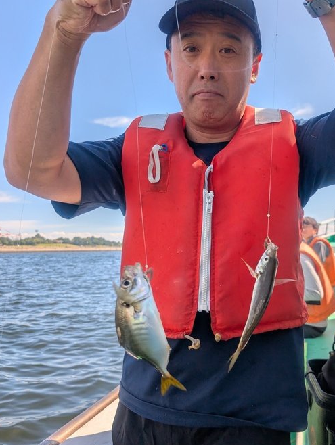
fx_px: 399
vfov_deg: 58.3
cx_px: 208
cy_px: 233
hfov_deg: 45.2
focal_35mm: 31
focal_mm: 6.9
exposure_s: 1/1087
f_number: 1.68
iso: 20
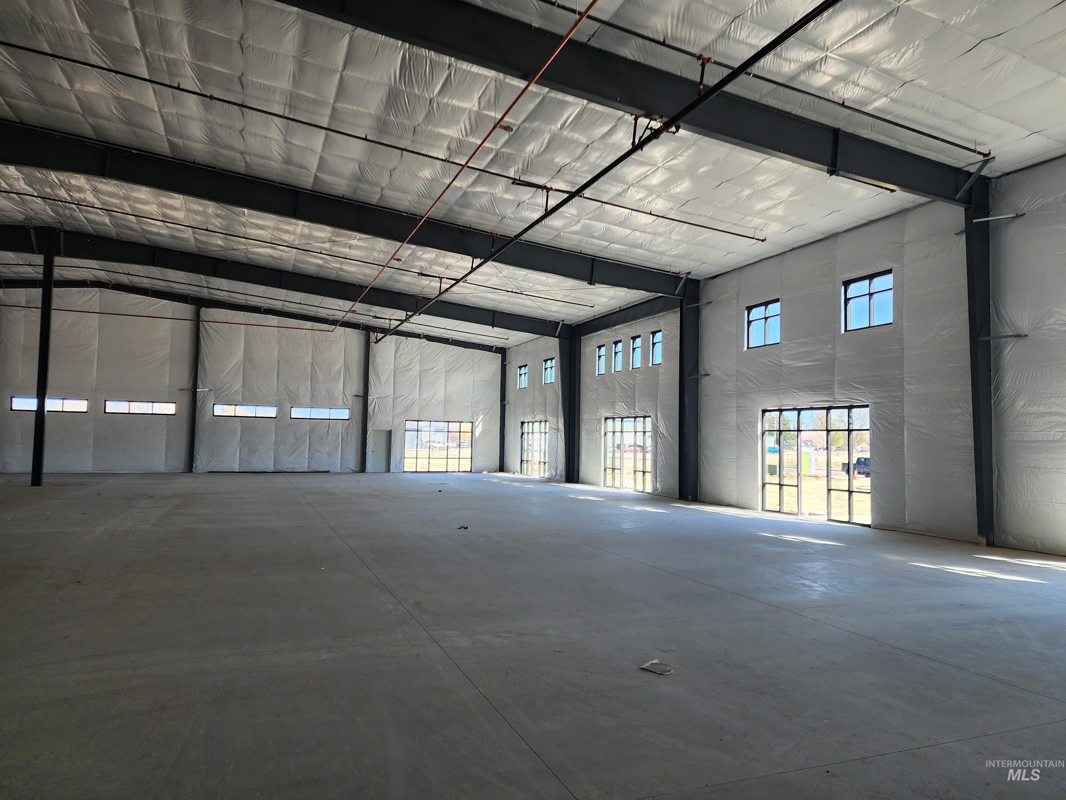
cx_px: 533
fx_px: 708
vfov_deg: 58.9
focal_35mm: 23
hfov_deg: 73.9
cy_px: 400
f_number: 1.8
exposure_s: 1/180
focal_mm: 6.4
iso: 64
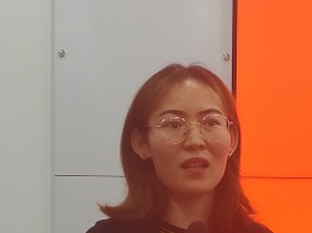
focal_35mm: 57
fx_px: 513
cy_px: 276
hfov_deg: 33.5
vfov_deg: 23.5
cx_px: 215
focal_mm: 3.94
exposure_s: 1/50
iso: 320
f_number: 1.9
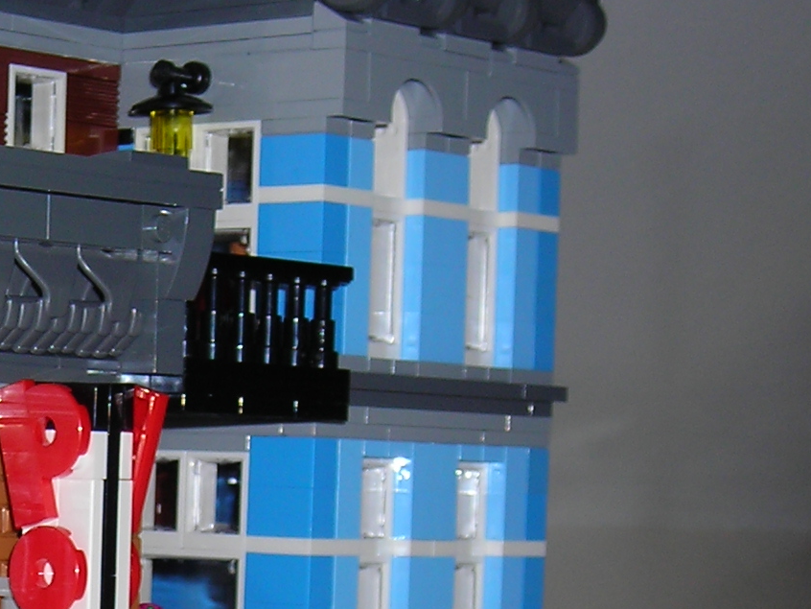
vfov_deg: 10.2
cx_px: -144
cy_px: 717
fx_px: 3375
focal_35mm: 144
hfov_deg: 13.4
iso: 50
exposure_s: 1/60.1
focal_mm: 7.8
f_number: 3.4
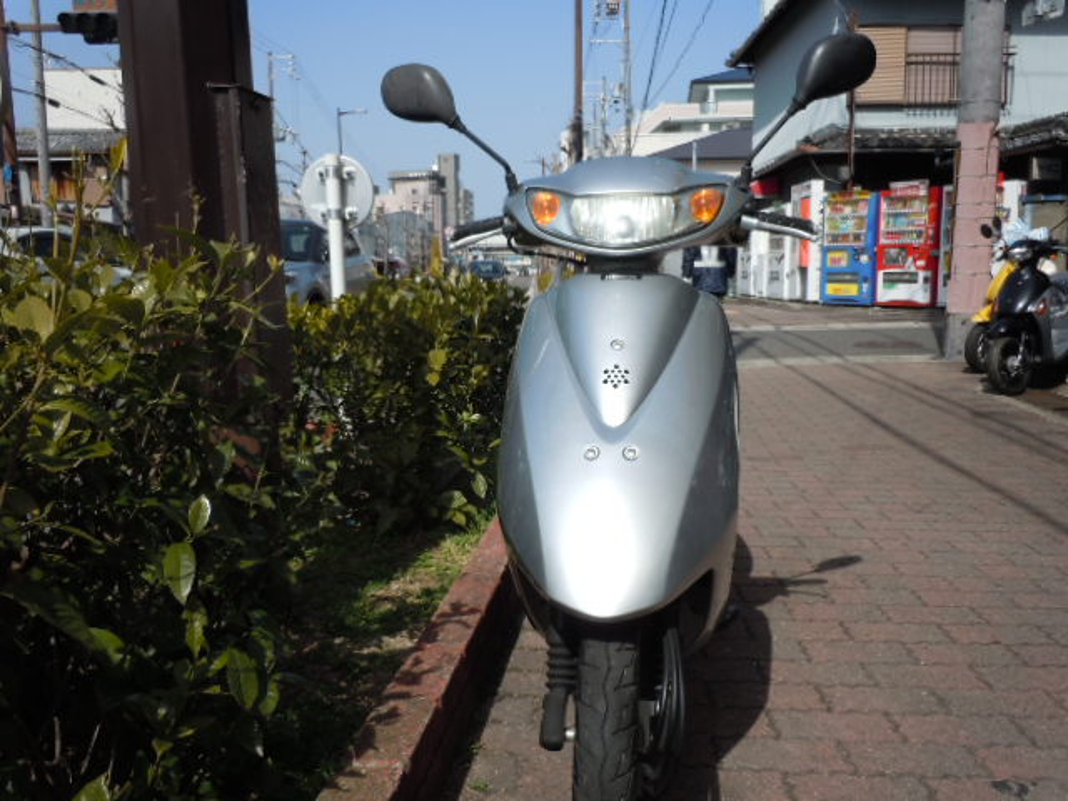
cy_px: 400
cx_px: 534
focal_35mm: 28
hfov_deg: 63.4
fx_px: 864
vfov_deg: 49.7
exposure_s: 1/1000
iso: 100
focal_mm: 5
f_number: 3.7
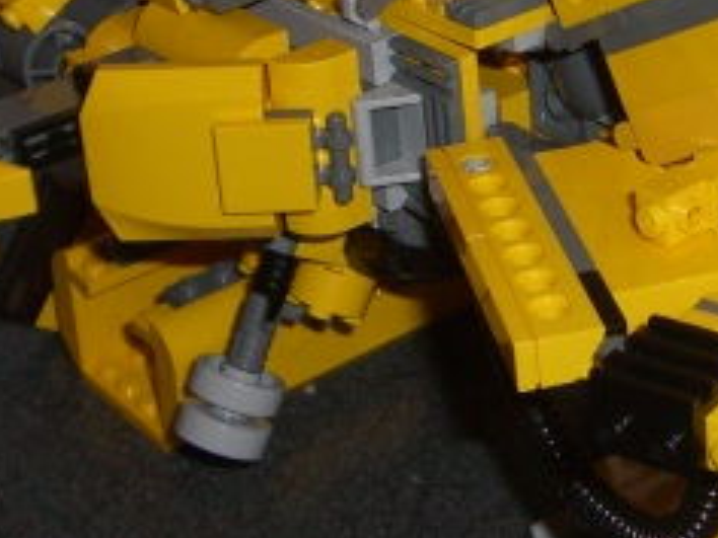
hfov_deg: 18.9
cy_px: 185
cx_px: 563
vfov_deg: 14.3
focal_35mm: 103
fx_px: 2136
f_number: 2.7
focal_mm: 6.2
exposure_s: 1/60
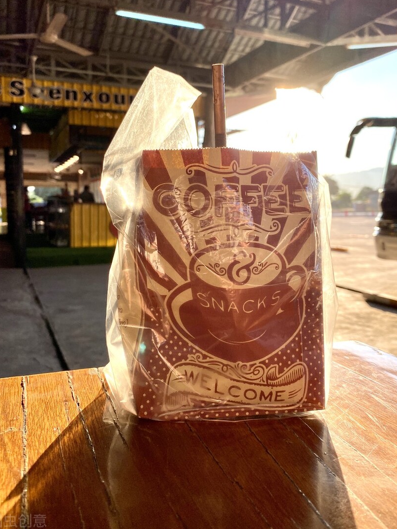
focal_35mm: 29
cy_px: 238
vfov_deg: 61.5
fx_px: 443
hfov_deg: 48.2
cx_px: 208
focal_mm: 4.25
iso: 32
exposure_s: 1/729
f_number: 1.8
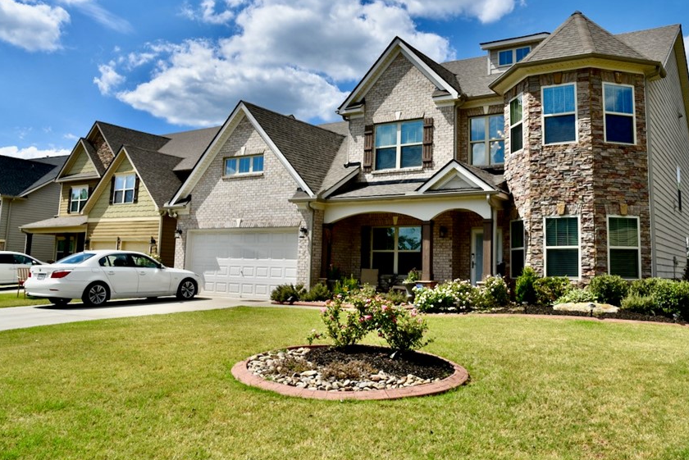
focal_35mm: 31
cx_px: 429
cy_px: 175
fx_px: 594
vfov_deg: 42.1
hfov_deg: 59.5
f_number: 9
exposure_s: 1/320
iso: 100
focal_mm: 24
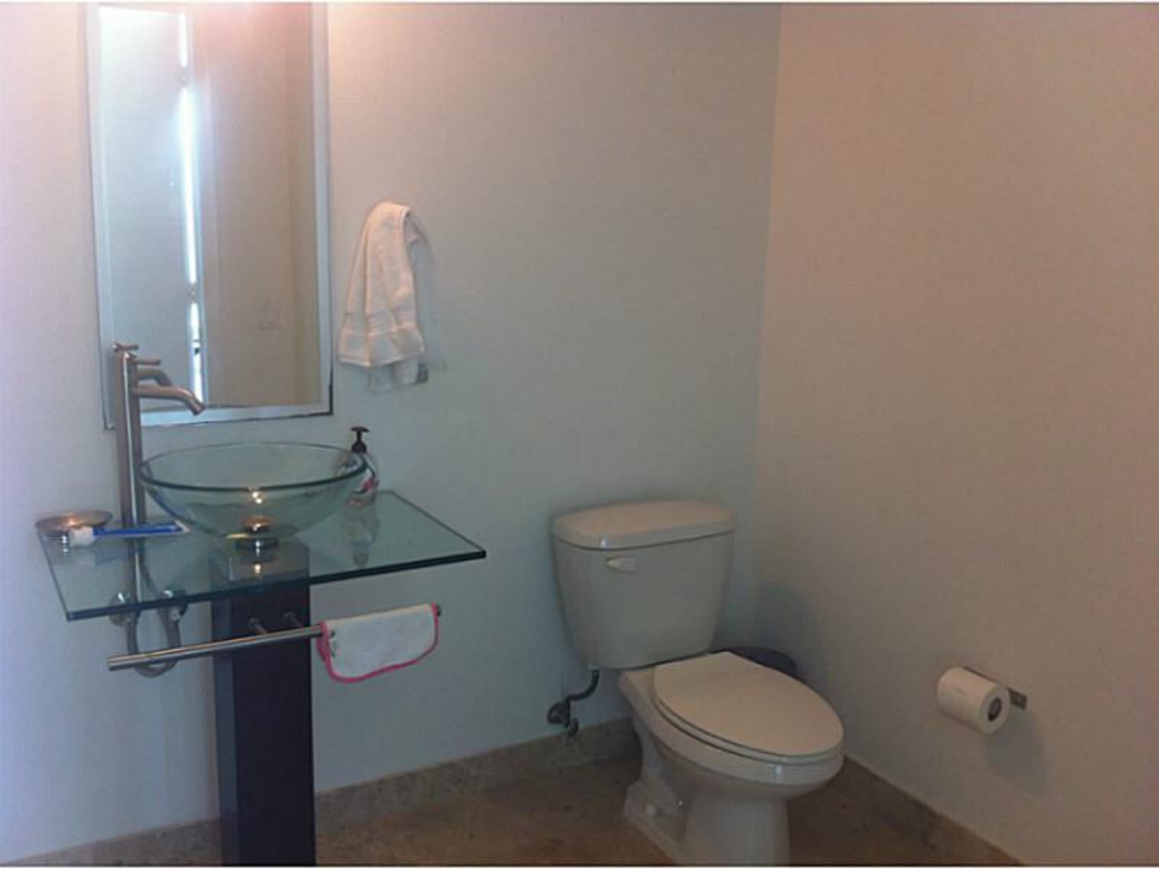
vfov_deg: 40.7
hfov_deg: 52.6
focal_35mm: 35
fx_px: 1172
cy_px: 434
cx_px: 580
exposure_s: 1/19
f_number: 2.8
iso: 80
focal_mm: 3.85
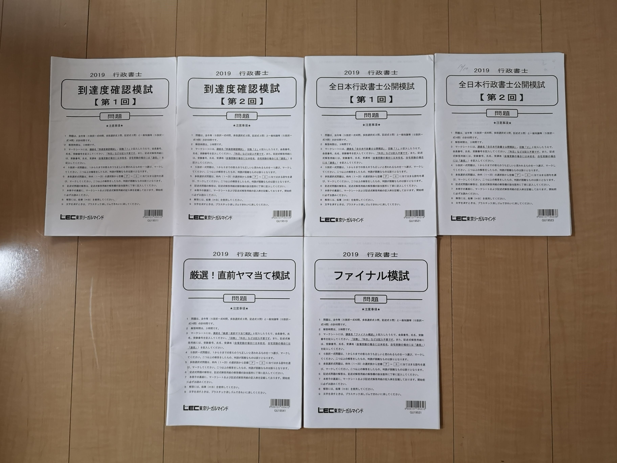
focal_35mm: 27
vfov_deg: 51.4
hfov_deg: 65.3
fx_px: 481
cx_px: 308
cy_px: 232
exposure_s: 1/33.3
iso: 250
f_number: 1.8
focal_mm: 3.95
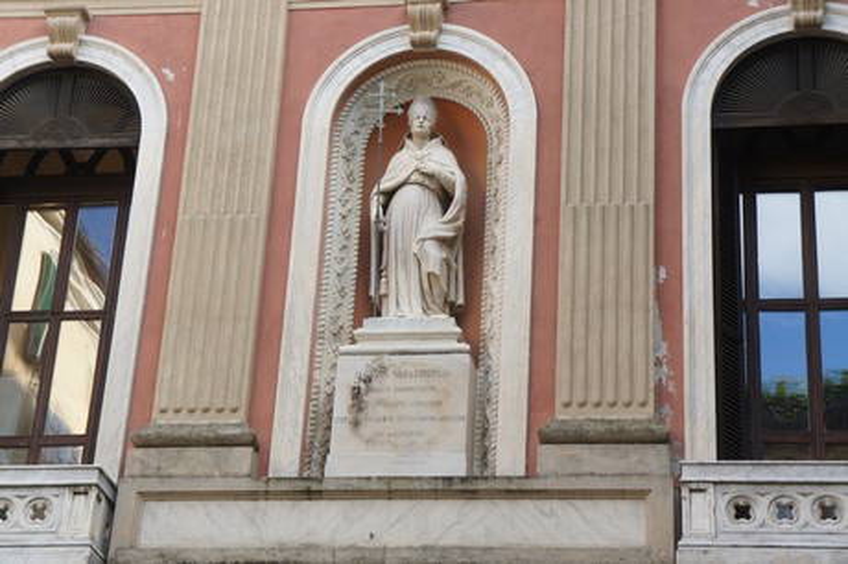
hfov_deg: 24.6
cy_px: 282
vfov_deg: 16.5
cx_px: 424
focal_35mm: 82
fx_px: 1942
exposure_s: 1/125
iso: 200
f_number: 6.3
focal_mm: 55
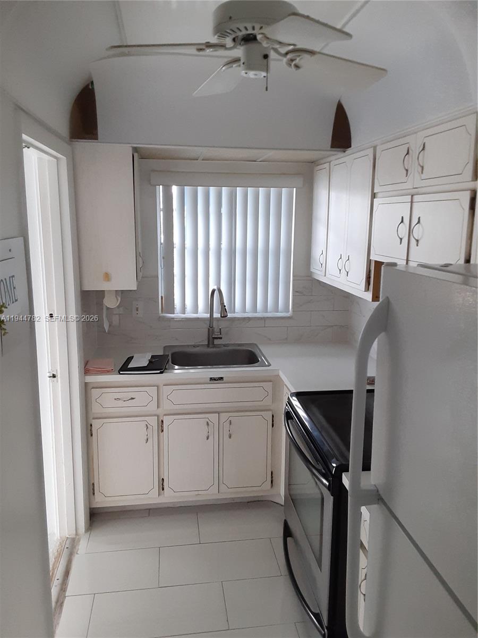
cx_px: 239
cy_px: 319
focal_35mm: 27
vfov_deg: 65.3
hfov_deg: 51.4
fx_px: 497
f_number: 1.9
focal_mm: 2.91
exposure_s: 1/60
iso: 200
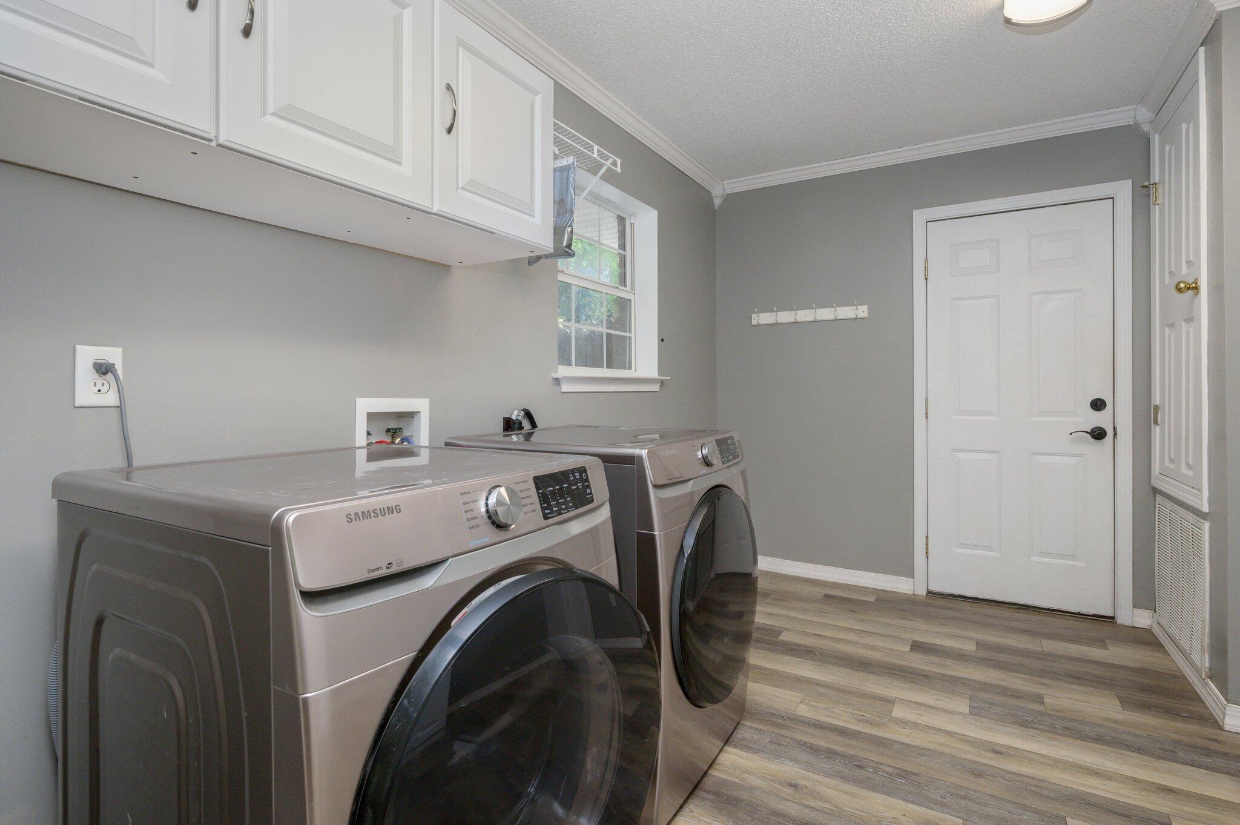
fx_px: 602
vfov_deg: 68.8
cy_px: 412
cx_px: 620
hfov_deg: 91.7
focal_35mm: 18
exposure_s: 1/60
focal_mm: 17.5
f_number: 9
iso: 320
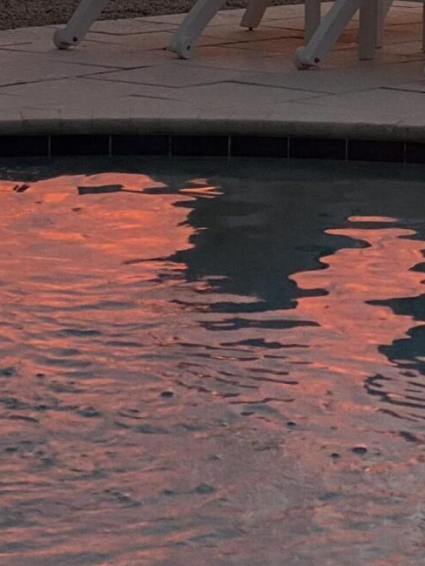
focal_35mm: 160
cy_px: -104
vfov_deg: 12.1
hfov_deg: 9.2
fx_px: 2617
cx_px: 510
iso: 125
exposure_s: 1/121
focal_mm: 6
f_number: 2
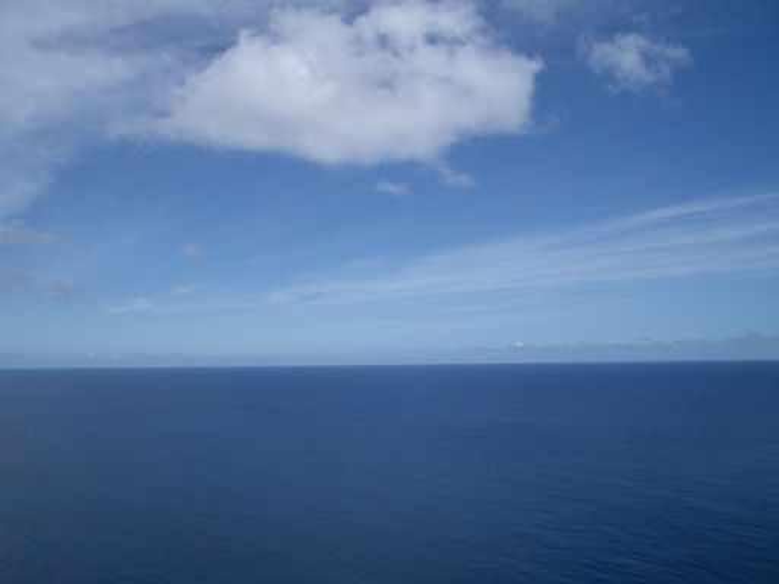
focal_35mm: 35
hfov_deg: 52.6
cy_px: 292
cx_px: 390
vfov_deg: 40.7
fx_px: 788
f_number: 4.3
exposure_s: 1/500
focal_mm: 5.8
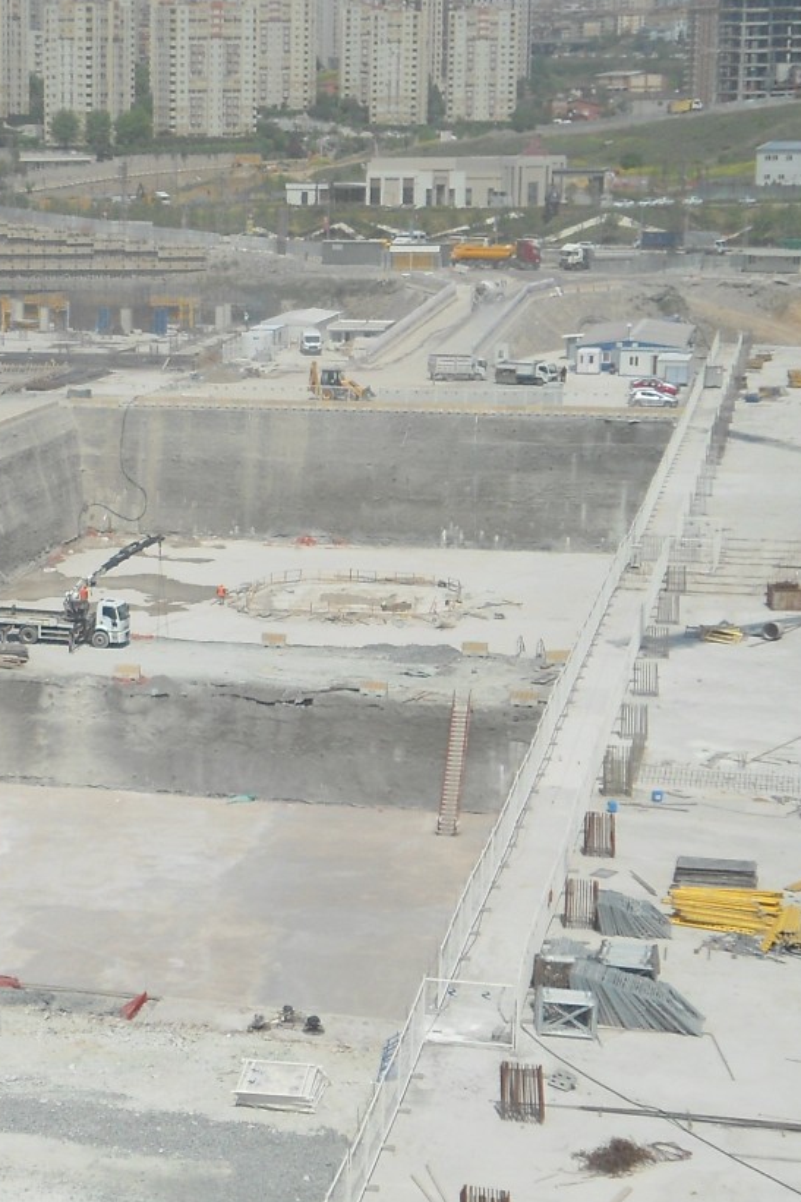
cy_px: 619
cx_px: -92
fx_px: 2504
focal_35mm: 75
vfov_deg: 27.0
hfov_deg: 17.5
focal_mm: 6.7
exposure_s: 1/250
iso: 80
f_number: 9.2
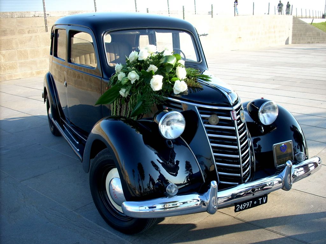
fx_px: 348
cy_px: 122
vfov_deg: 38.7
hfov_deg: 50.1
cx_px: 163
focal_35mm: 37
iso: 64
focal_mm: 6.2
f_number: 2.8
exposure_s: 1/210
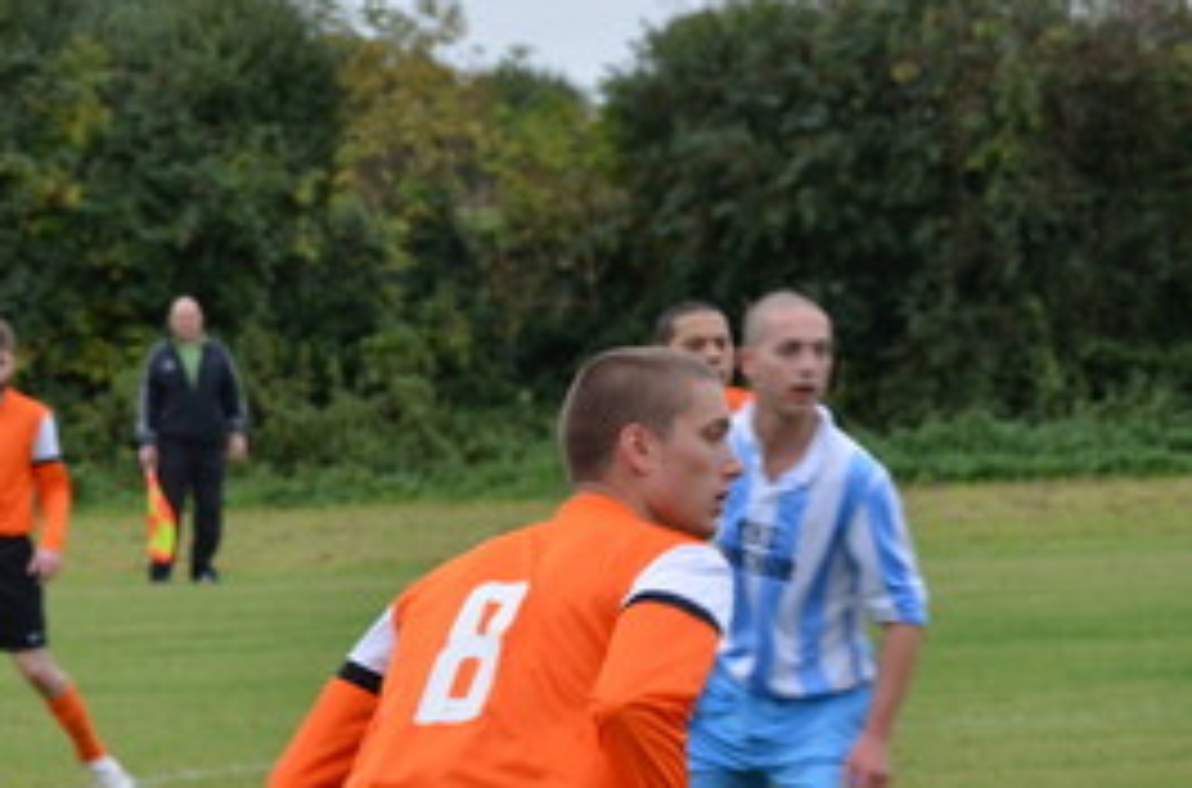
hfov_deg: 6.4
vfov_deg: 4.3
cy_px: 820
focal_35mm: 320
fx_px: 10564
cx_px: -74
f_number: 6.3
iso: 100
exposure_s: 1/125
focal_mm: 100
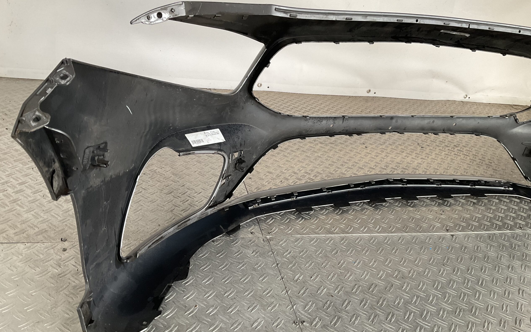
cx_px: 265
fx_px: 449
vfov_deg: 40.6
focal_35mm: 31
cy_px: 164
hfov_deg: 61.2
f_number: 1.8
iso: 64
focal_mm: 3
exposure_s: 1/100
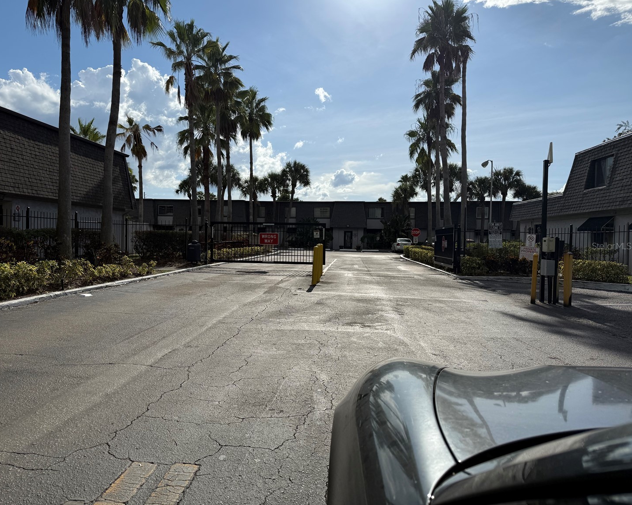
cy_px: 246
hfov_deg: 65.9
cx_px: 283
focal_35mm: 26
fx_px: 486
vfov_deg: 54.9
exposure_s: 1/14286
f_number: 1.78
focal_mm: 6.76
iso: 80
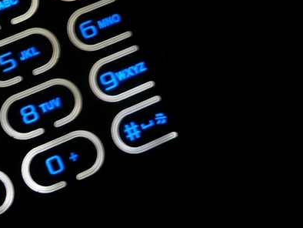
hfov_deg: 26.8
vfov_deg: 20.9
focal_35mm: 69
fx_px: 604
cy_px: 23
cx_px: 8
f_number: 2.8
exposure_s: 1/4
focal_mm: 6.3
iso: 200
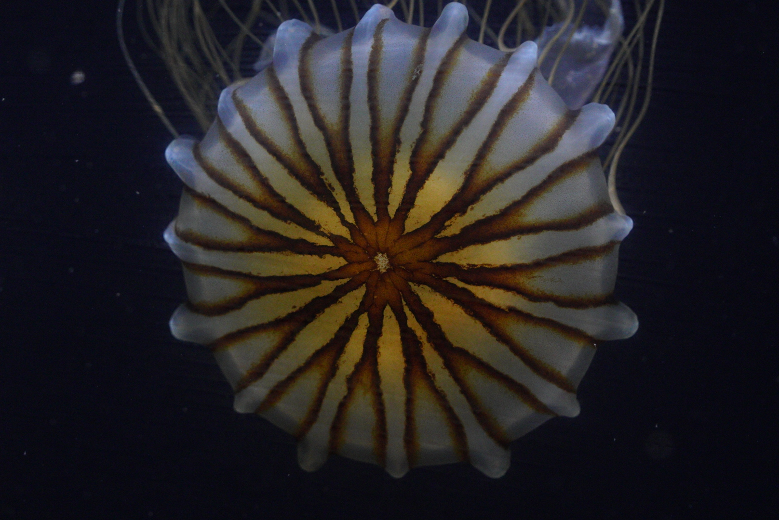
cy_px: 260
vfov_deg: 10.2
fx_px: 2923
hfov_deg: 15.2
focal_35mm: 135
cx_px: 390
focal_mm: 90
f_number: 5.6
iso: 4000
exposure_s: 1/160
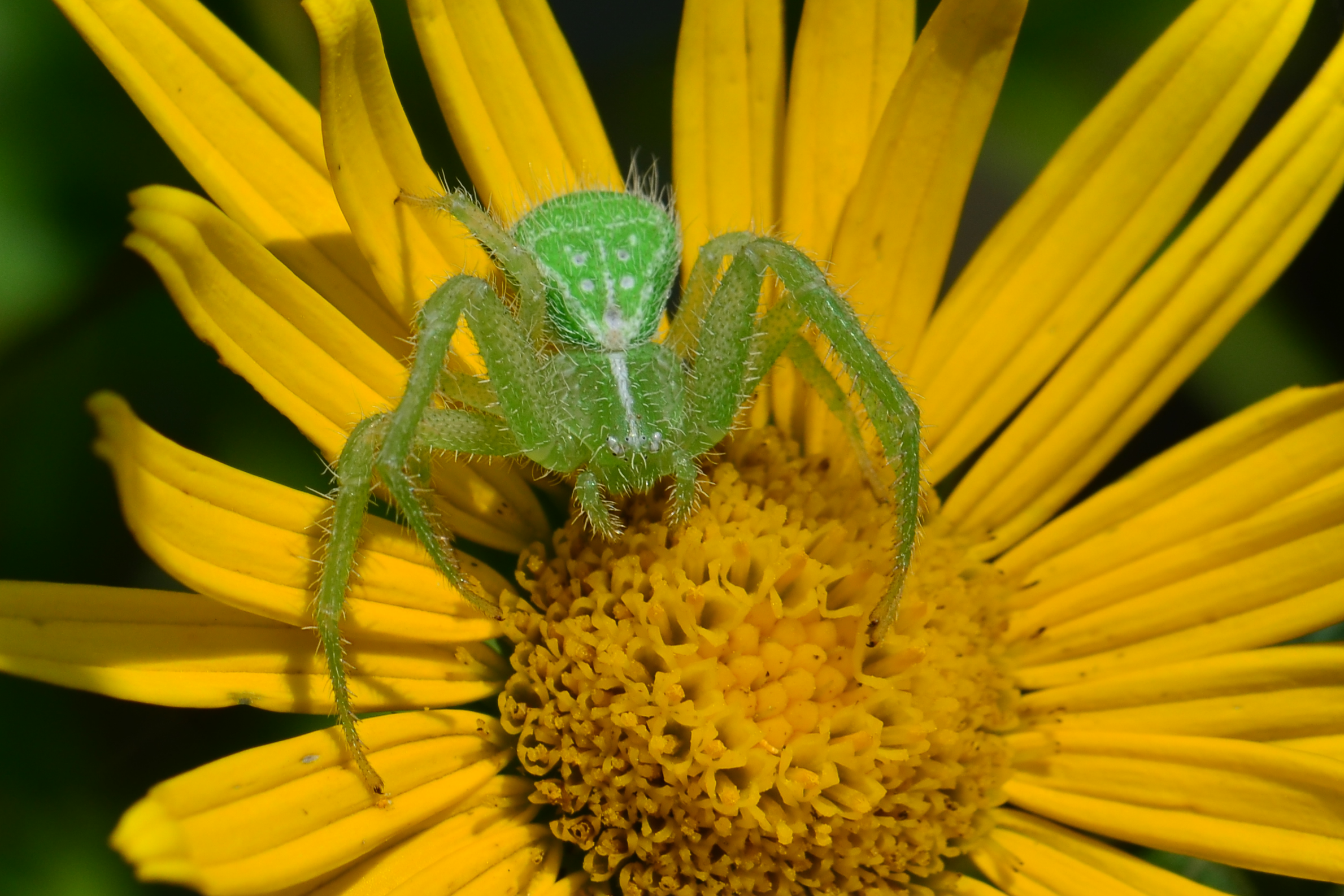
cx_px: 672
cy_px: 448
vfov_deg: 10.8
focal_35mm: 128
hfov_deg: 16.1
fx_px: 4760
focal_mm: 85
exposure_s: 1/640
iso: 160
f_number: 10
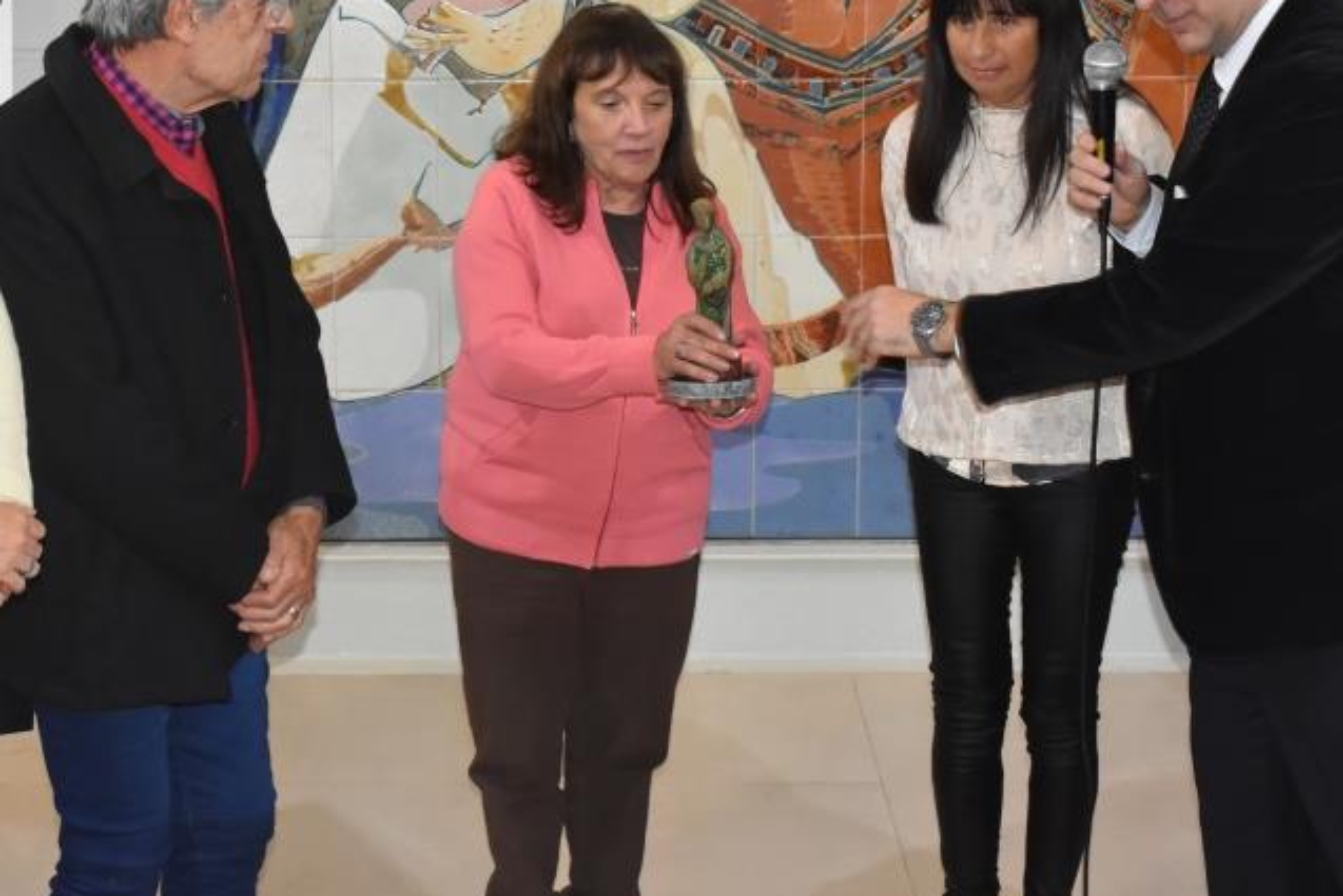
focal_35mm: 82
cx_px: 506
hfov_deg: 24.7
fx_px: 3060
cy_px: 231
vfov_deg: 16.6
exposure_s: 1/100
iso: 1600
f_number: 5.6
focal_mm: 34
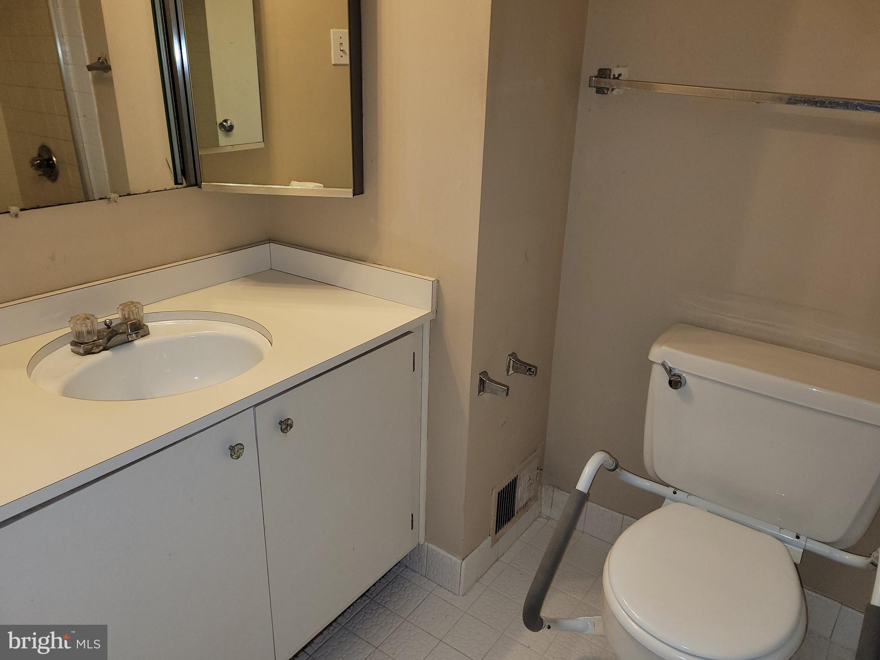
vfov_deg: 53.1
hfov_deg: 67.3
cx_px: 440
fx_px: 661
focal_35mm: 26
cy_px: 330
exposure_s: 1/40
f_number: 1.8
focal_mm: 5.4
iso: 125
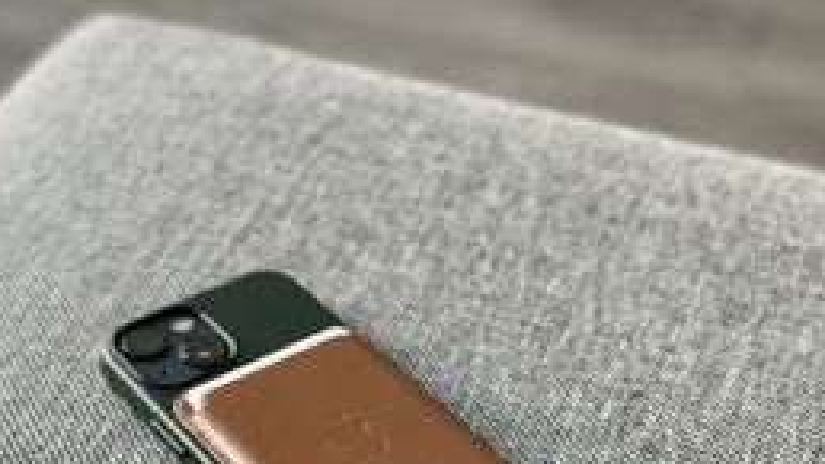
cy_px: 419
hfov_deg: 24.1
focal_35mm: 88
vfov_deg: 13.6
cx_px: 291
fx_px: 1925
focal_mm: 6
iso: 320
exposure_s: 1/40
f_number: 2
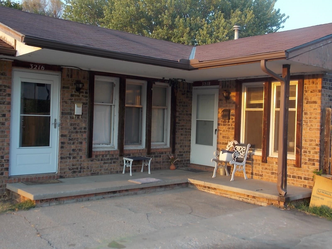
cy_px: 124
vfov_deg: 38.7
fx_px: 355
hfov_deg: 50.1
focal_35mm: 37
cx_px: 166
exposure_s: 1/50
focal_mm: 6.6
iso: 80
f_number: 3.5
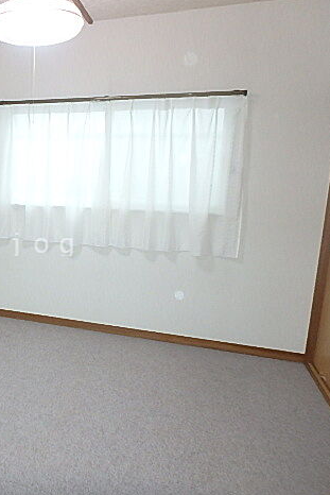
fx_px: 412
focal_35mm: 30
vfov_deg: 61.9
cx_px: 6
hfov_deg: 39.0
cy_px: 243
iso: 250
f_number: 3.5
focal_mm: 3.7
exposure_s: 1/30
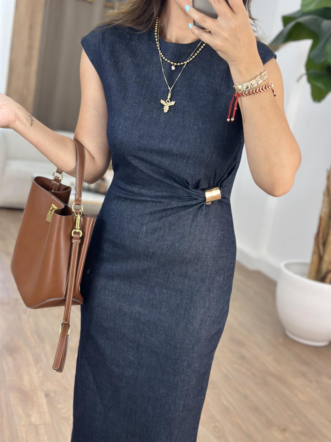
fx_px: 612
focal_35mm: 48
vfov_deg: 39.7
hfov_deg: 30.3
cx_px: 166
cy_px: 221
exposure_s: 1/100
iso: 80
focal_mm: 6.86
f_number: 1.78
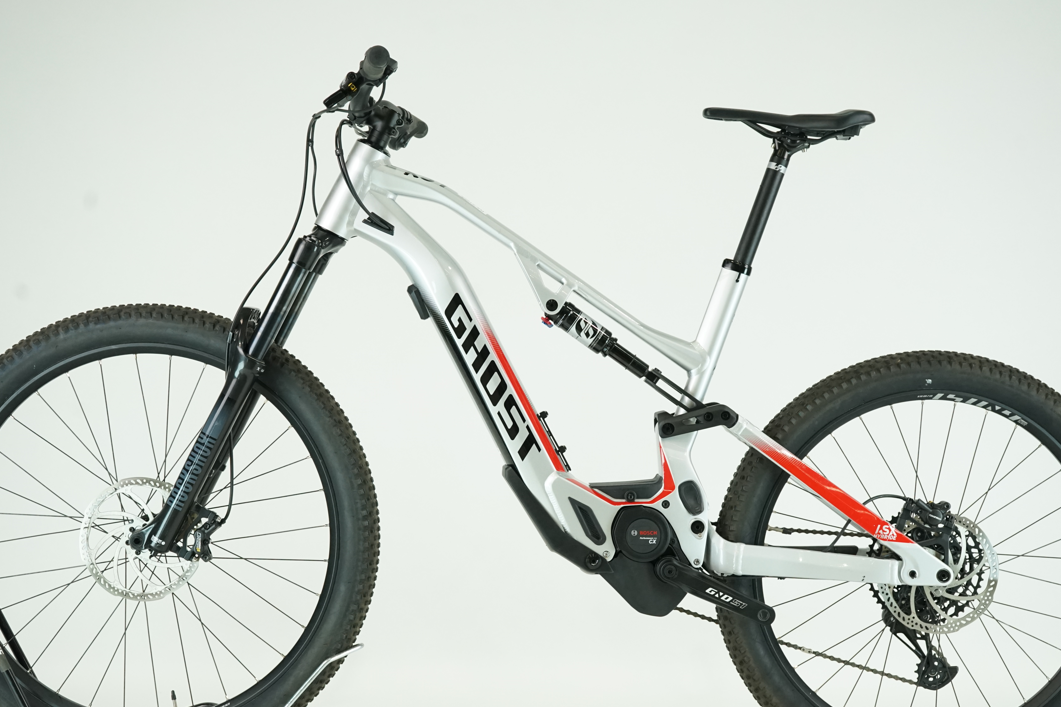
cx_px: 527
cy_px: 396
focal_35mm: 61
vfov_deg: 22.2
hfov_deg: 32.9
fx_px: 1798
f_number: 6.3
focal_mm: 52
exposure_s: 1/200
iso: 2000
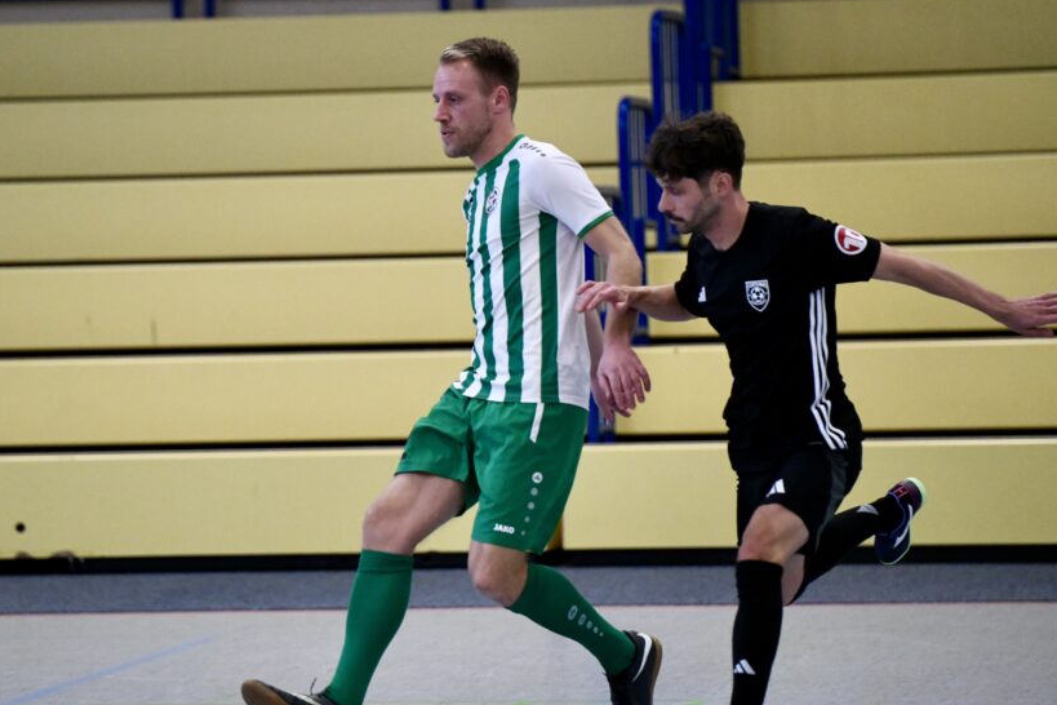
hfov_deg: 9.1
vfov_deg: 6.1
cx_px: 450
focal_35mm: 225
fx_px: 6606
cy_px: 382
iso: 8000
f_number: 2.8
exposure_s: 1/1600
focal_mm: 180
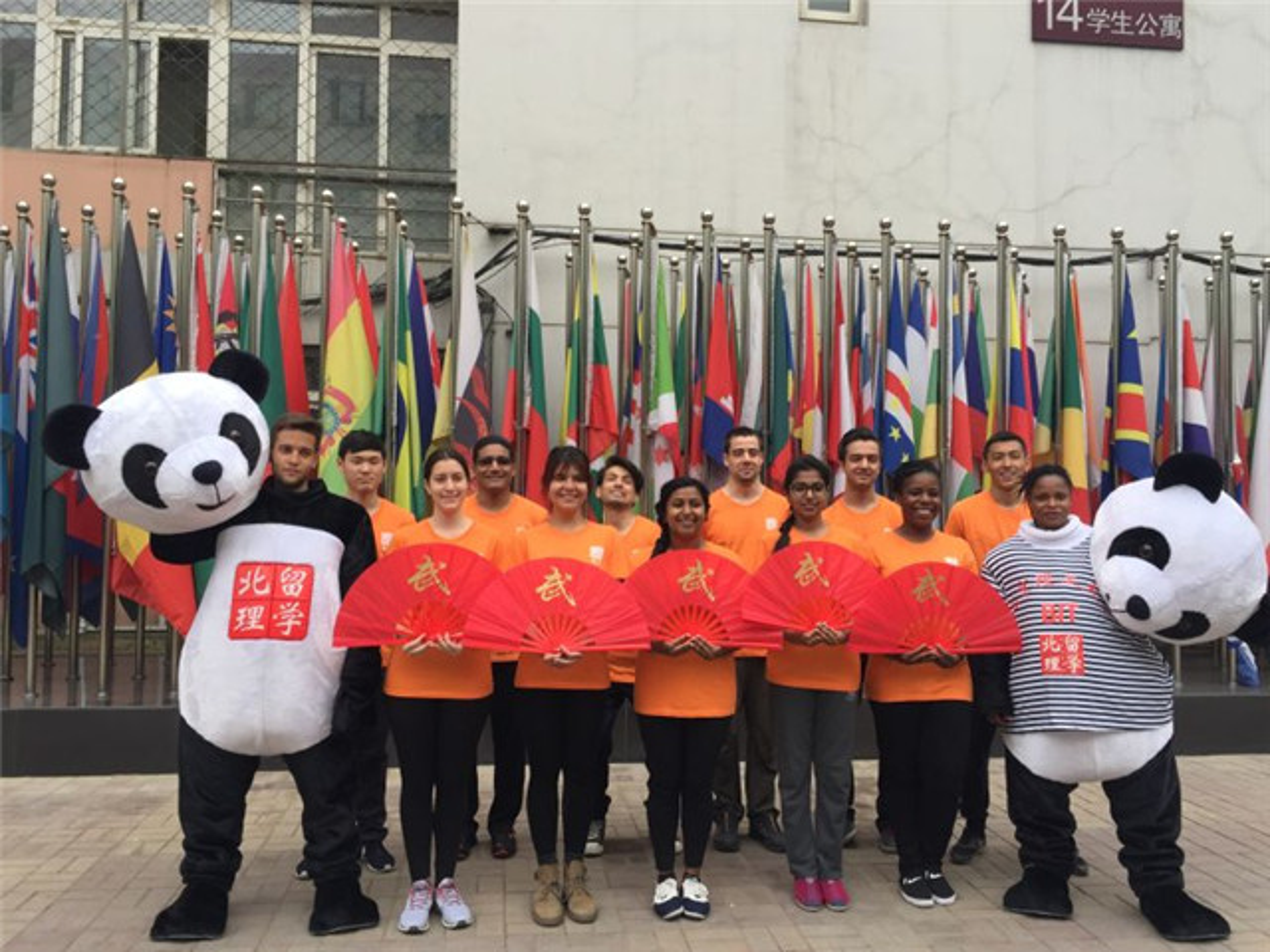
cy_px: 476
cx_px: 635
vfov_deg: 48.2
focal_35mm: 29
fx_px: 1064
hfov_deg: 61.7
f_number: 2.2
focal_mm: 4.15
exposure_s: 1/262
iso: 32
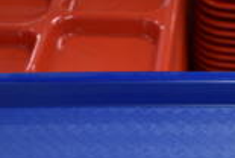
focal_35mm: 106
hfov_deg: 19.1
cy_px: 270
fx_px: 693
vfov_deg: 12.1
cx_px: 183
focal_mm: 18
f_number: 3.5
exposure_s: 1/125
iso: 1600
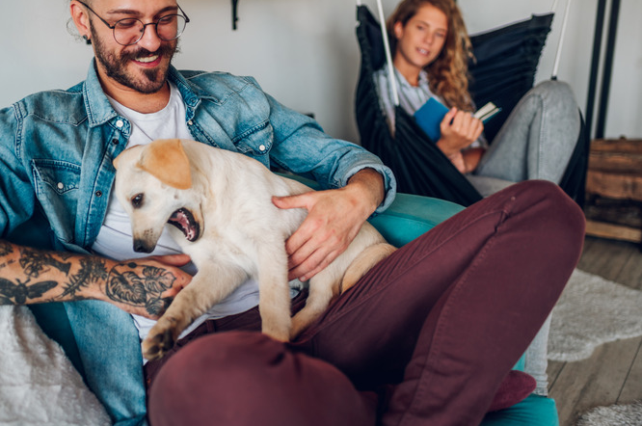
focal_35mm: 41
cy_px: 185
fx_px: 730
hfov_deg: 47.3
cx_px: 268
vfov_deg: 32.5
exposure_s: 1/320
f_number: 1.8
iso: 160
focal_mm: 35
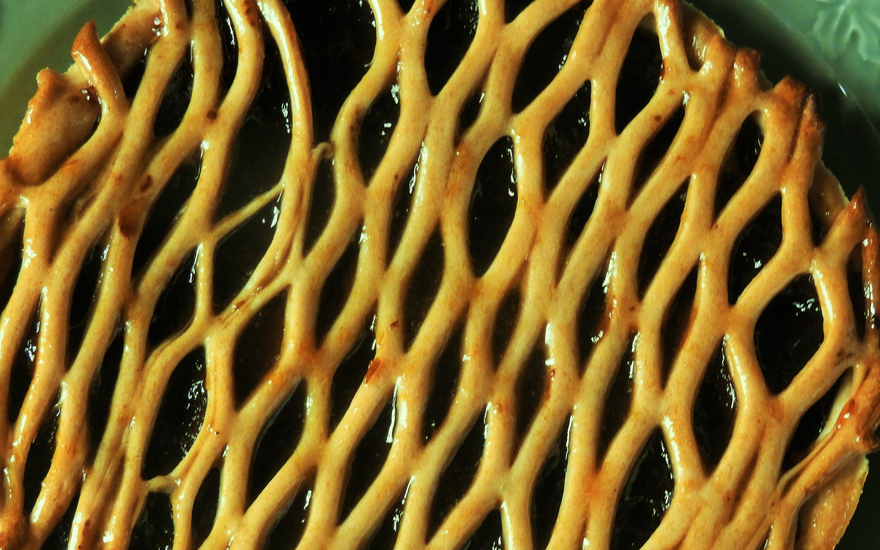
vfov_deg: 9.1
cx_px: 513
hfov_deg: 14.5
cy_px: 376
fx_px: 3453
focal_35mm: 144
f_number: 4.8
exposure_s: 1/15
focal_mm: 18.8
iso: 450
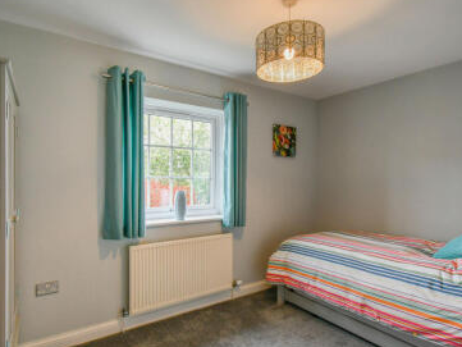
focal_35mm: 19
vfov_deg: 68.4
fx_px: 254
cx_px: 218
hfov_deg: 84.6
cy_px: 197
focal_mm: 10
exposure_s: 1/25
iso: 800
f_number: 5.6
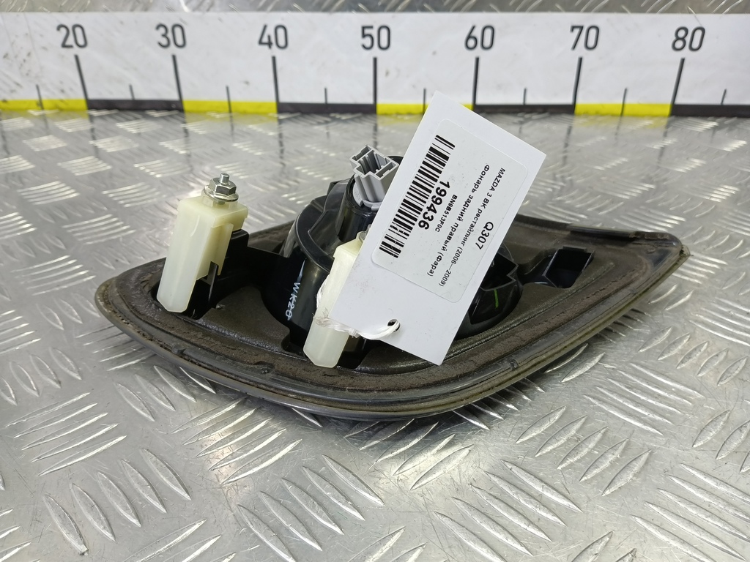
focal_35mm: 23
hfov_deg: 73.9
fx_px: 498
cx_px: 375
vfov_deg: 58.9
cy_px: 281
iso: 165
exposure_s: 1/50
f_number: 1.6
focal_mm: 4.11
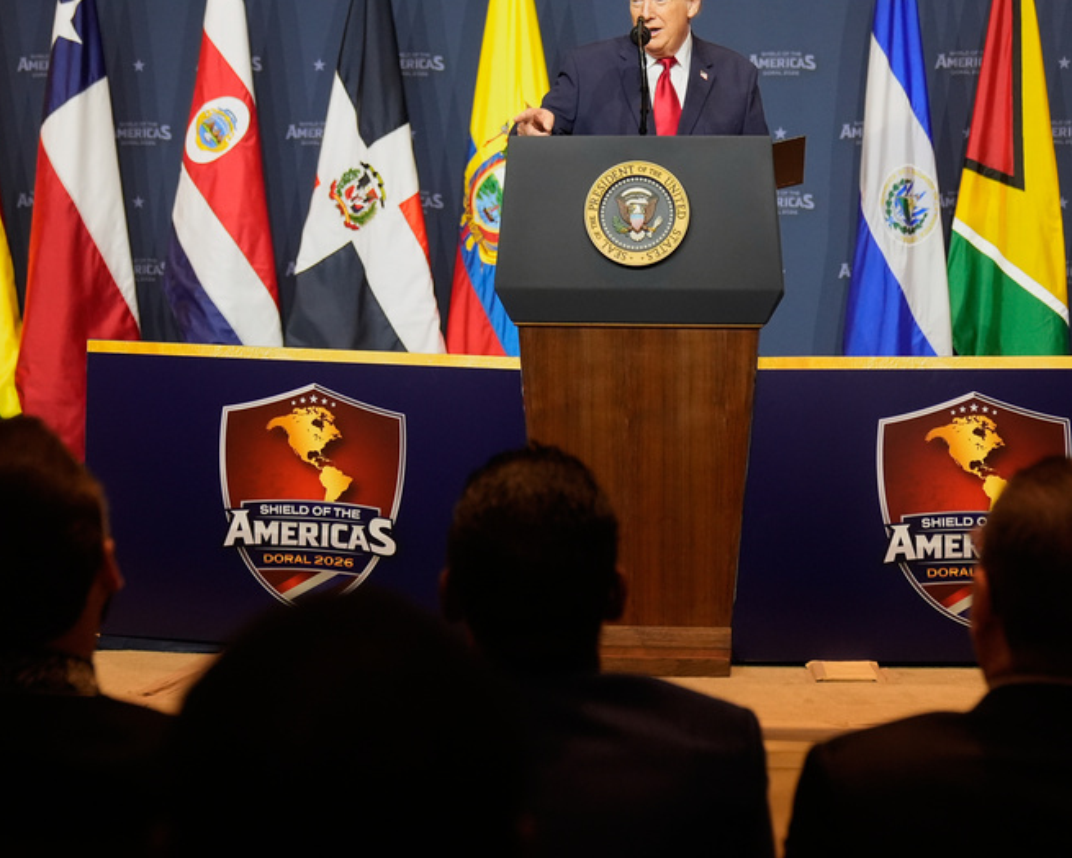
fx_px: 2094
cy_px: 356
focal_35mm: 66
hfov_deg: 28.7
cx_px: 620
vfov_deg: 23.1
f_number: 2.8
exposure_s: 1/500
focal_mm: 45
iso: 3200
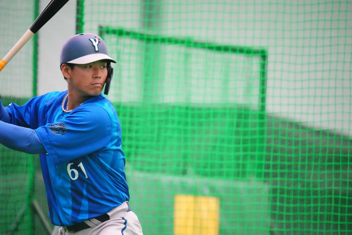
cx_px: 176
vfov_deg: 3.4
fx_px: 3911
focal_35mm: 400
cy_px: 118
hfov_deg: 5.2
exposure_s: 1/2000
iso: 20000
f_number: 2.8
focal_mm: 400
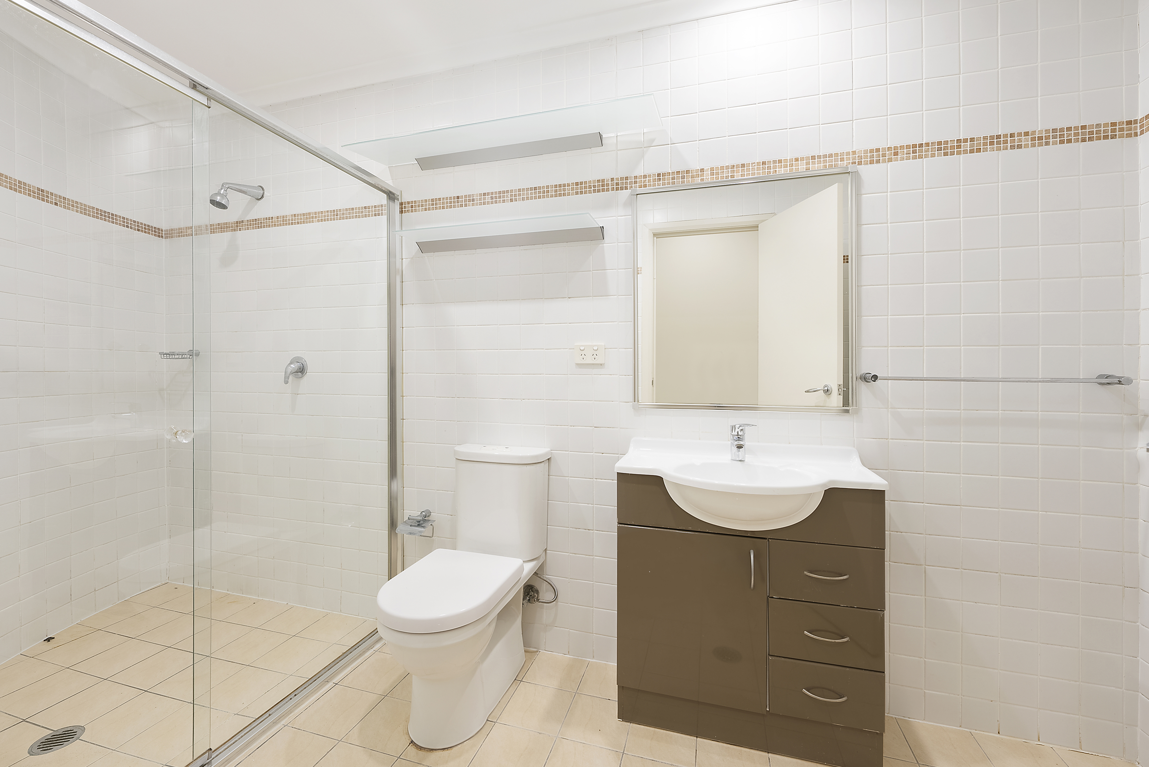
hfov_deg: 104.2
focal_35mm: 14
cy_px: 384
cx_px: 574
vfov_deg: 81.3
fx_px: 447
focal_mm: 14
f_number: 10
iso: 320
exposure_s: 1/6
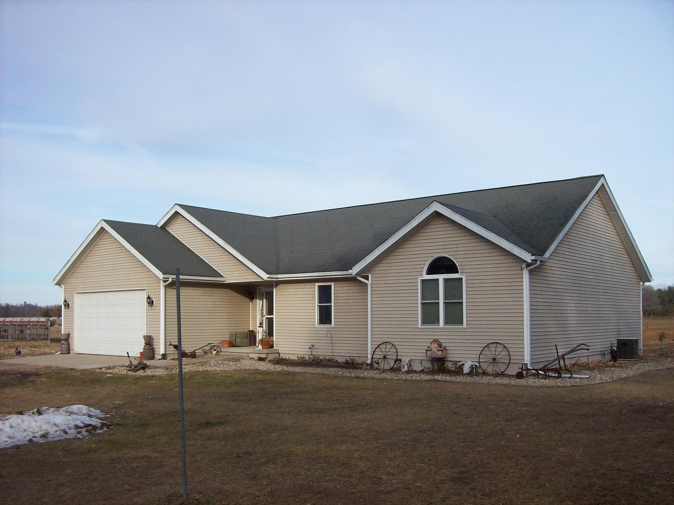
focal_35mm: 36
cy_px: 252
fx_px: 701
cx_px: 337
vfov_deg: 39.6
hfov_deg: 51.4
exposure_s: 1/362
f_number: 4.8
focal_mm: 6
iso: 80
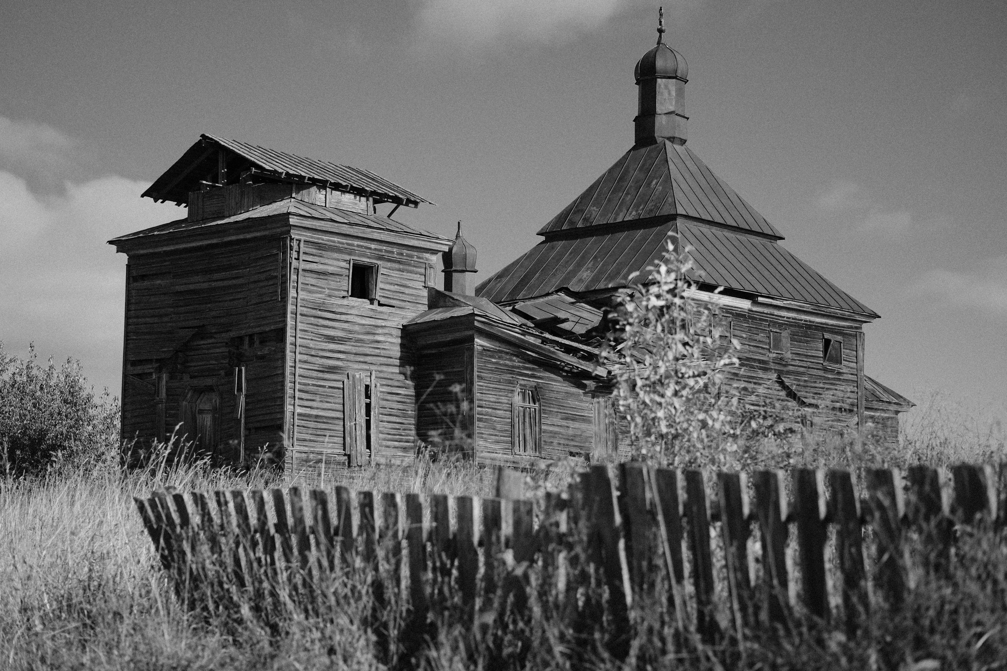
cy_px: 336
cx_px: 504
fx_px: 2098
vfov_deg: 18.2
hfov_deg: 27.0
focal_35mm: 75
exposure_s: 1/11000
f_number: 2
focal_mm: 50
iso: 640
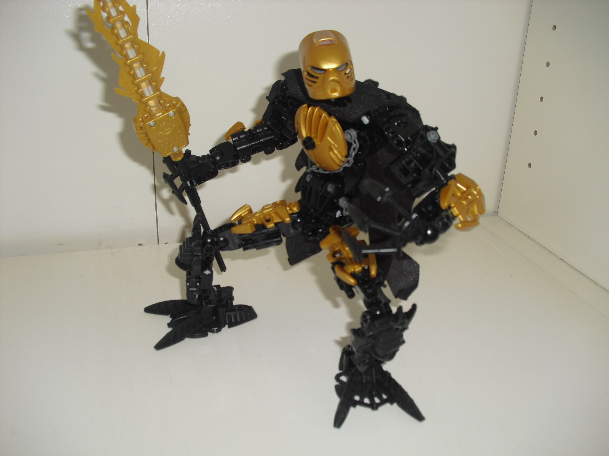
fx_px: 633
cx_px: 304
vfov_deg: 39.7
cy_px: 228
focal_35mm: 36
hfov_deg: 51.4
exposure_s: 1/60
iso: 64
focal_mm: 6.3
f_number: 3.1
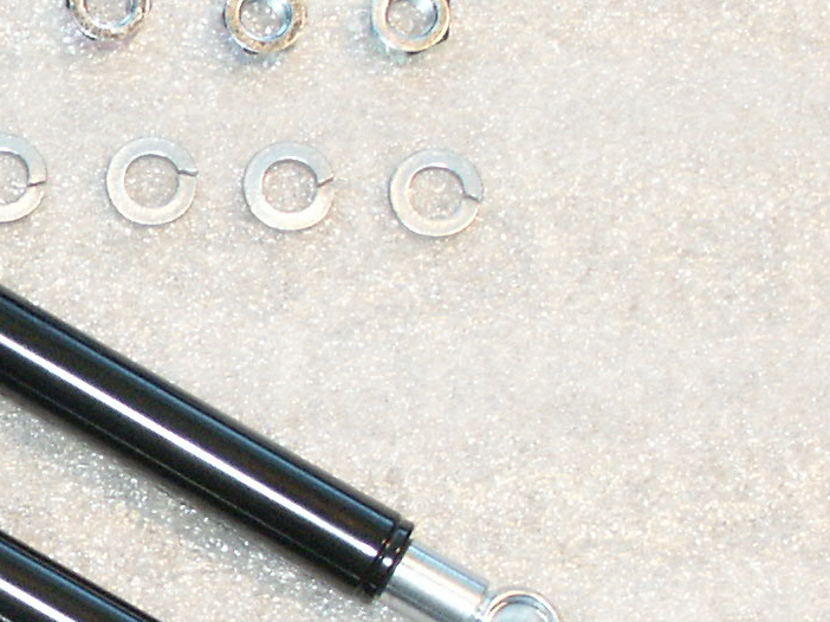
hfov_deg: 7.2
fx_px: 6472
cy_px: 404
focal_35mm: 270
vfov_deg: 5.5
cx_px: -630
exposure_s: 1/250
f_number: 3.5
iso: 200
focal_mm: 18.34
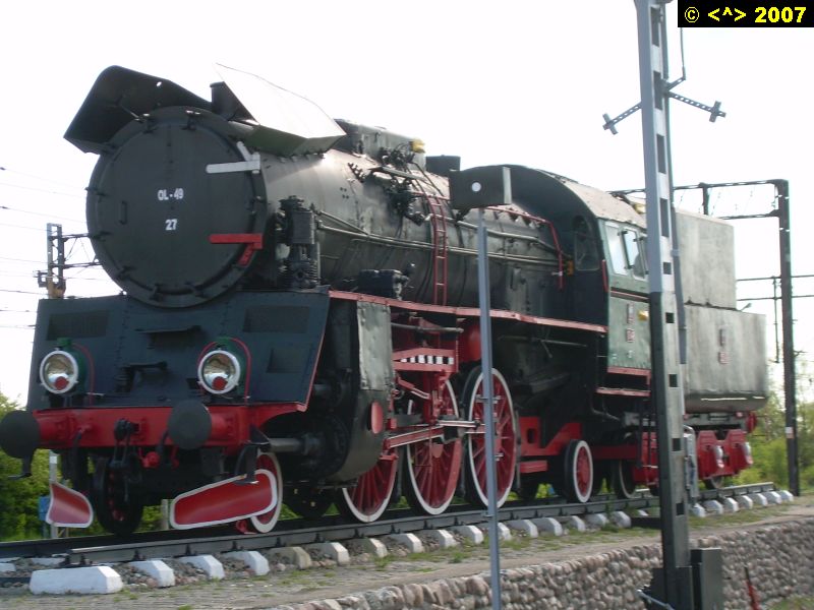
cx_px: 407
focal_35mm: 110
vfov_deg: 13.5
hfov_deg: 17.9
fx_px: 2587
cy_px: 305
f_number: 4.9
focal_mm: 18.9
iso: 50
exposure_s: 1/149
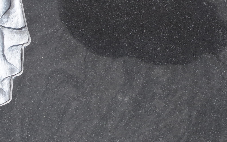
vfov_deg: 5.5
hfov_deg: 8.9
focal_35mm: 236
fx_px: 1458
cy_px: -25
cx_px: 140
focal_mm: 45
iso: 200
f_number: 8
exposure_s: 1/200
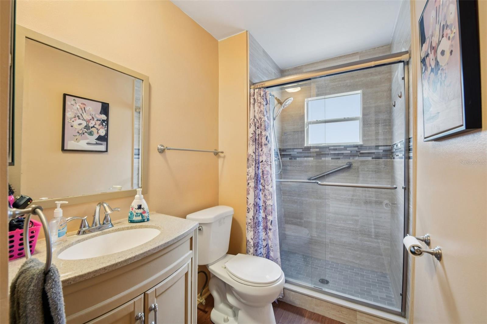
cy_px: 162
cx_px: 244
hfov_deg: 100.4
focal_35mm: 15
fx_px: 203
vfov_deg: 77.3
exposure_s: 1/8
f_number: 8
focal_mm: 15
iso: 400
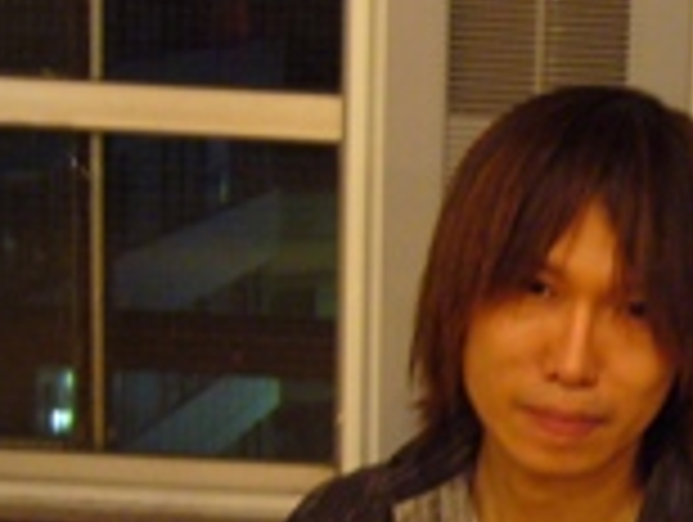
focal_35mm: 96
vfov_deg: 15.4
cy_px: 331
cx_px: 837
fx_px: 1925
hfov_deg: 19.2
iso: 200
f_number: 2.8
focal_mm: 5.8
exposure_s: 1/8
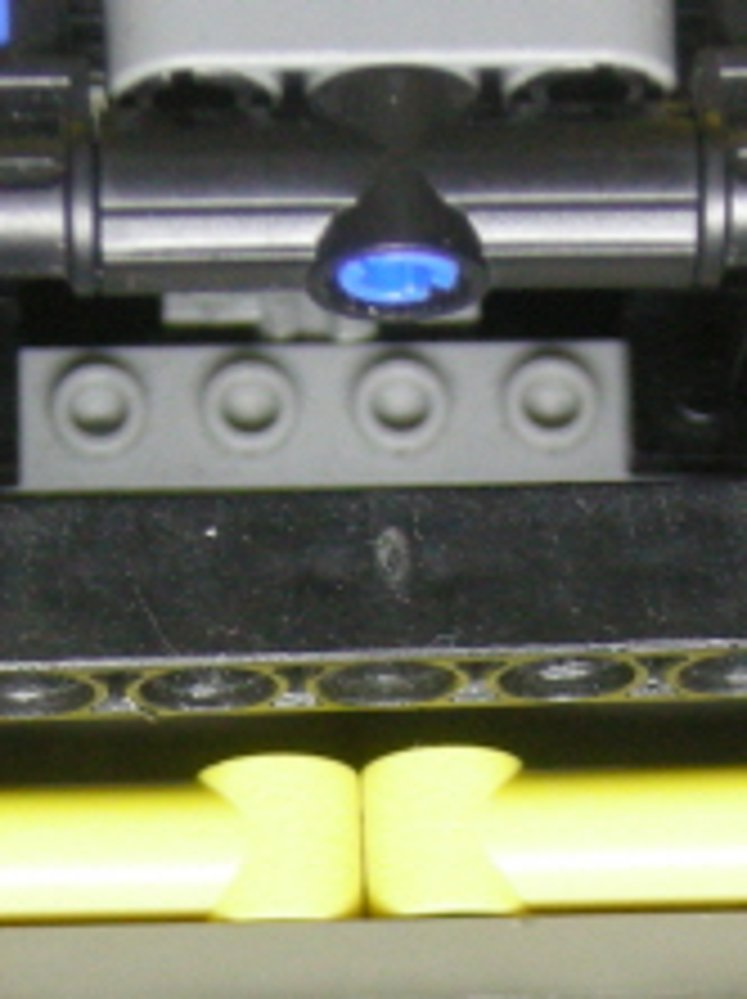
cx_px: 378
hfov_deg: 11.4
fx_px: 3748
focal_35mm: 130
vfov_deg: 14.6
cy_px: 1242
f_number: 2.7
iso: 214
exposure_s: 1/30
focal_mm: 7.5
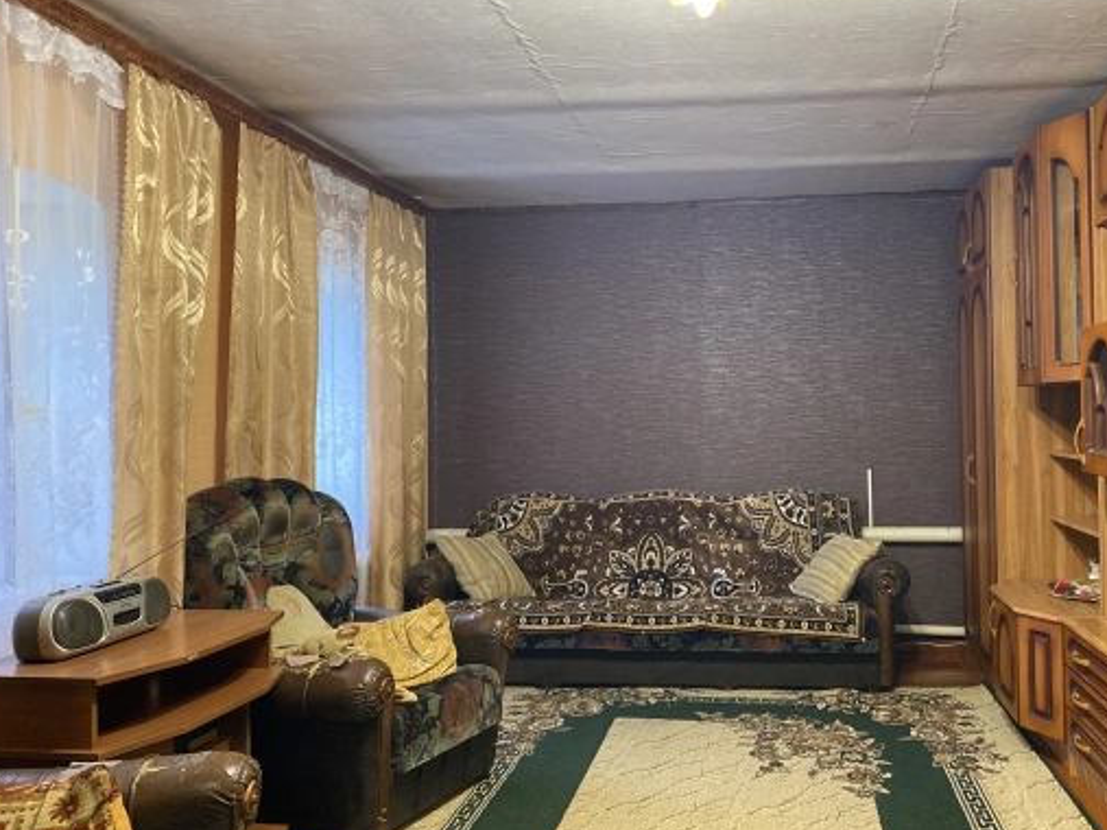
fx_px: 1023
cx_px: 648
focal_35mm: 32
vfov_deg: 44.1
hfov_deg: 56.5
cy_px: 426
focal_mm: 4.25
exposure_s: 1/33
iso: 640
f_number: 1.8
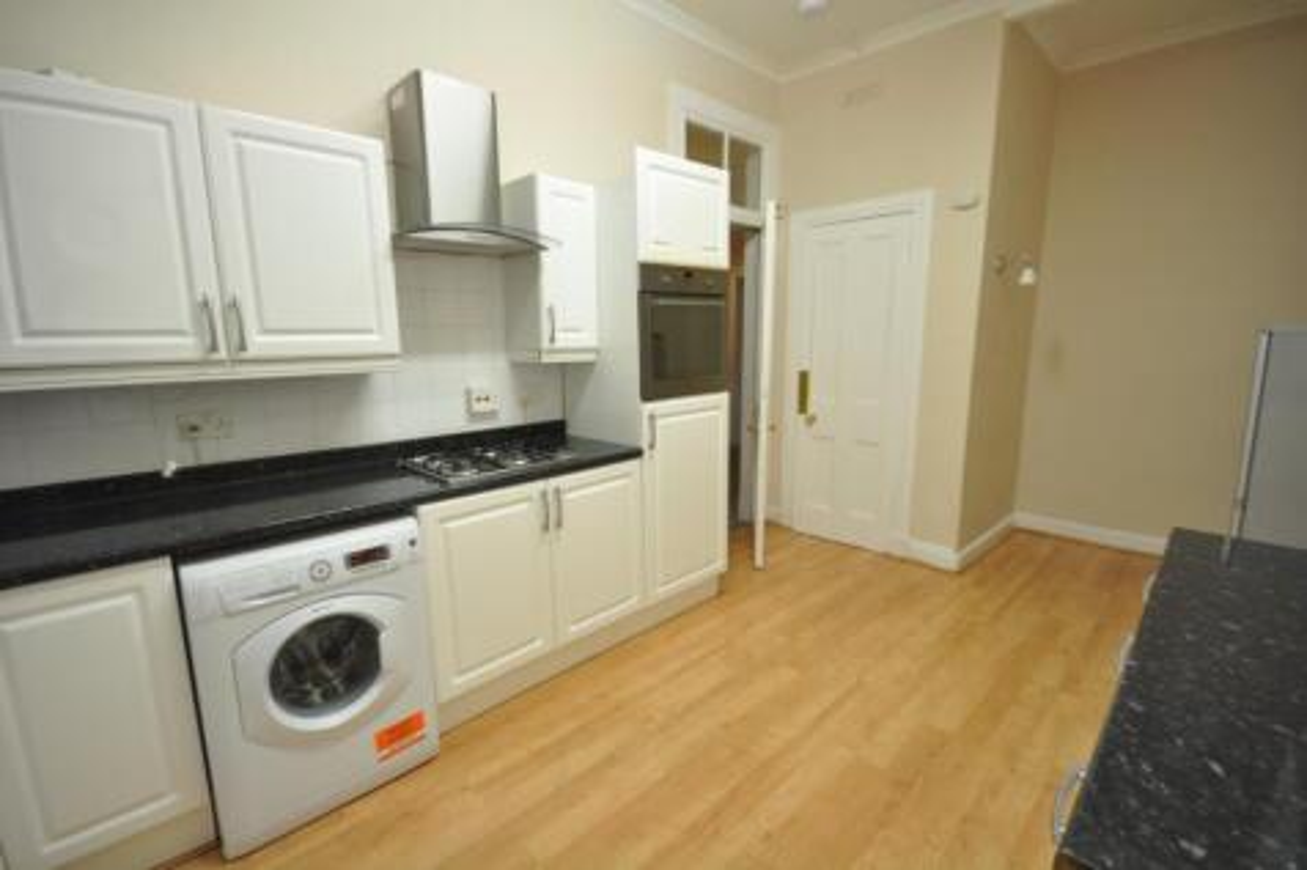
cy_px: 435
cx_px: 654
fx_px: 544
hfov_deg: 100.4
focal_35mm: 15
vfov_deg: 77.3
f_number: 6.3
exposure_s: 1/6
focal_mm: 10
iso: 200
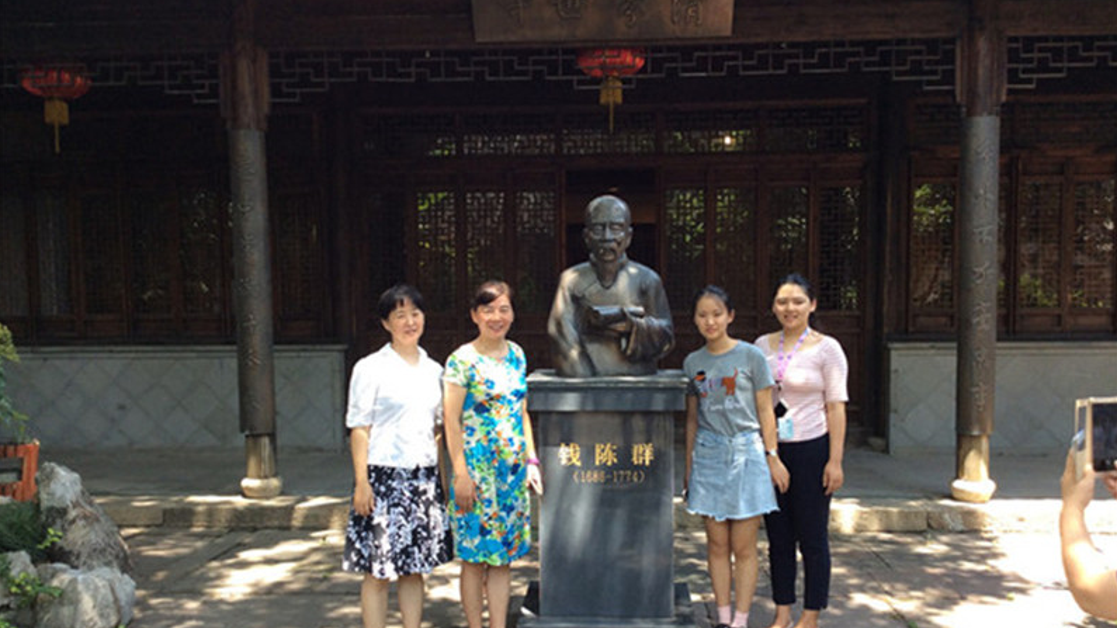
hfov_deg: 56.6
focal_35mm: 35
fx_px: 1037
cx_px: 558
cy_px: 367
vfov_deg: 33.6
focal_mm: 3.3
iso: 32
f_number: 2.4
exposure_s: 1/111
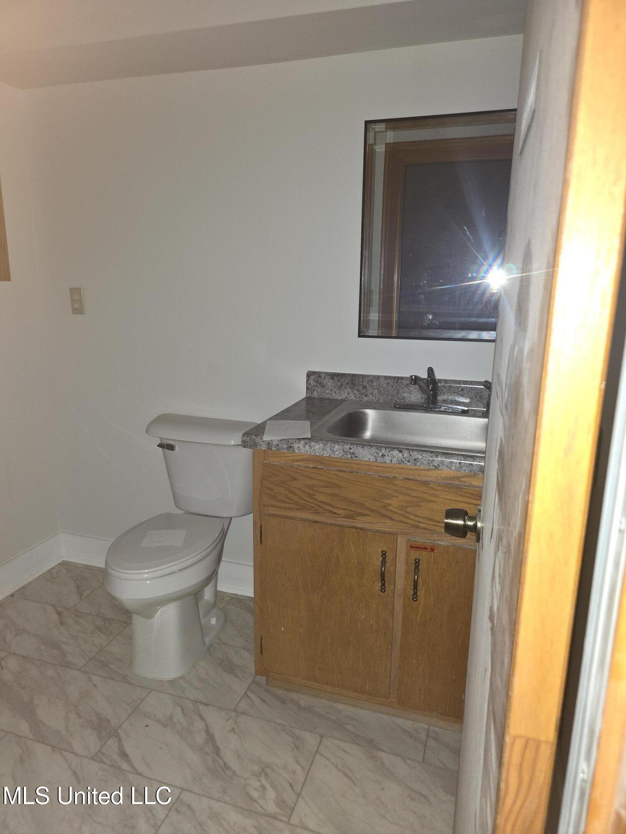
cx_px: 313
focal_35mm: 23
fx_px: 555
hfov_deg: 58.9
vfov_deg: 73.9
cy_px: 417
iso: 125
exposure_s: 1/13.6
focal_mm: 6.3
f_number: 1.7
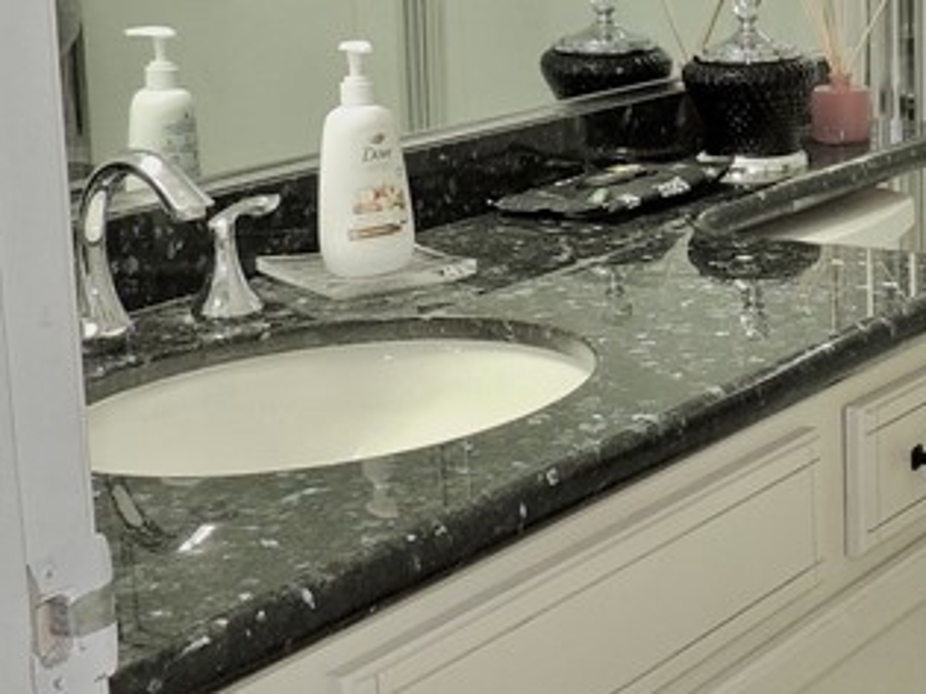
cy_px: 188
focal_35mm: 78
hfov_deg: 23.7
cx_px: 985
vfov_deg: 18.8
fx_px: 2086
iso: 140
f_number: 3
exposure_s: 1/40
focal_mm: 4.3
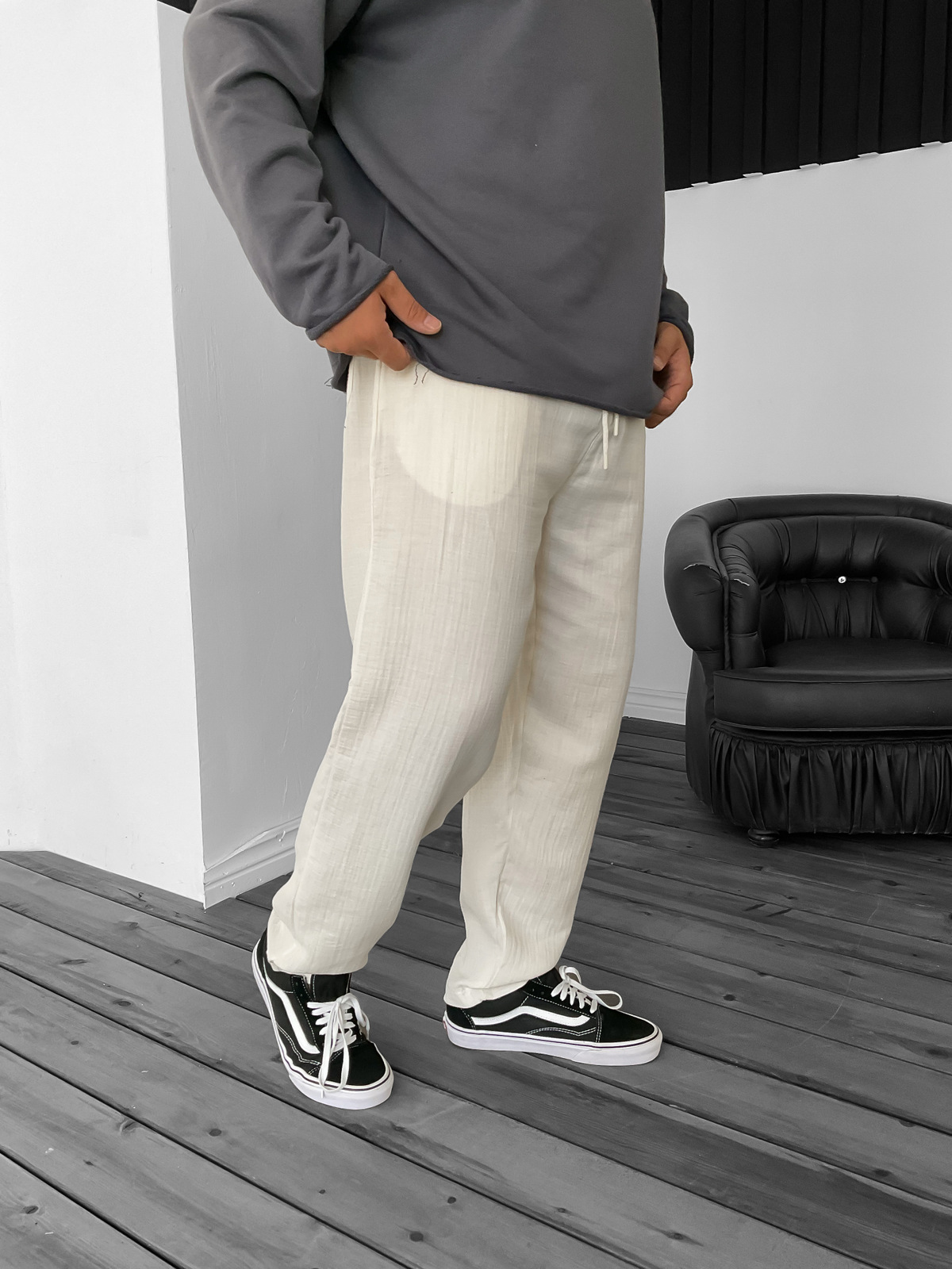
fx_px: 1063
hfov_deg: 48.2
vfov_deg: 61.7
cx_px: 476
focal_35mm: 29
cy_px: 634
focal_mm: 3
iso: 50
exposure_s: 1/120
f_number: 1.8
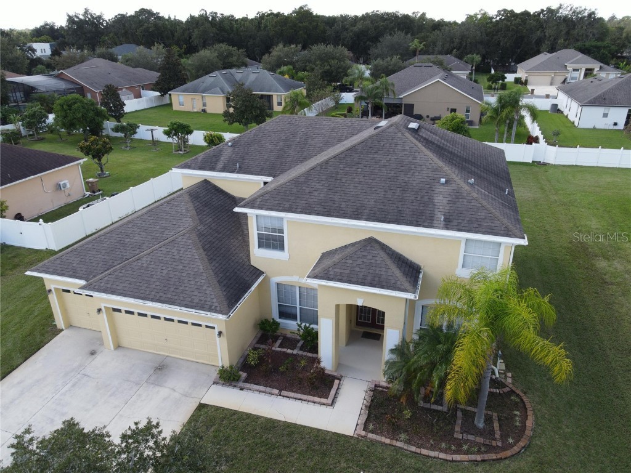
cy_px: 236
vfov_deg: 56.8
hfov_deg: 71.6
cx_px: 316
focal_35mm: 24
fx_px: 437
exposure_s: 1/180
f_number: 2.8
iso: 100
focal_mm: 4.5
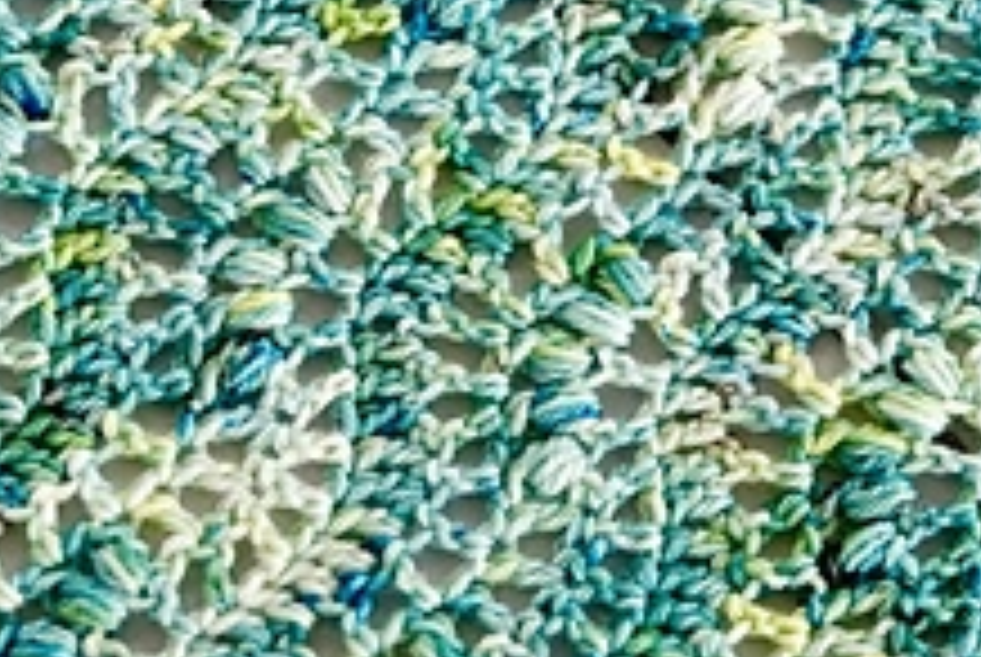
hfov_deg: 15.8
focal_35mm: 129
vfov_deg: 10.5
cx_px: 778
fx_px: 3520
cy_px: -70
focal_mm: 29.2
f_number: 4
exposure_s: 1/100
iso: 640
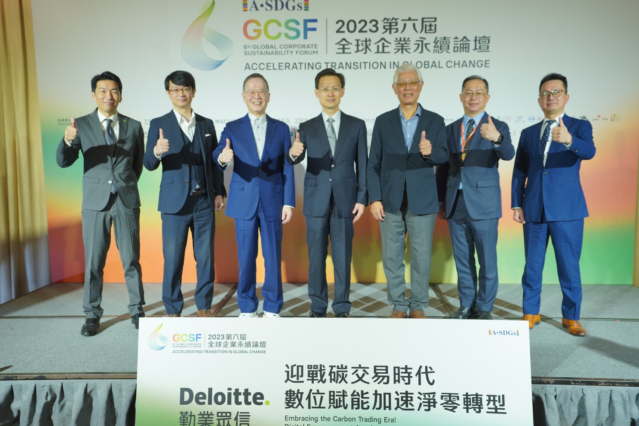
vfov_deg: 40.0
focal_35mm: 33
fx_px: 586
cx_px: 320
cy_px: 213
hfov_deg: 57.2
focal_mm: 33
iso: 800
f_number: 3.2
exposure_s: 1/50
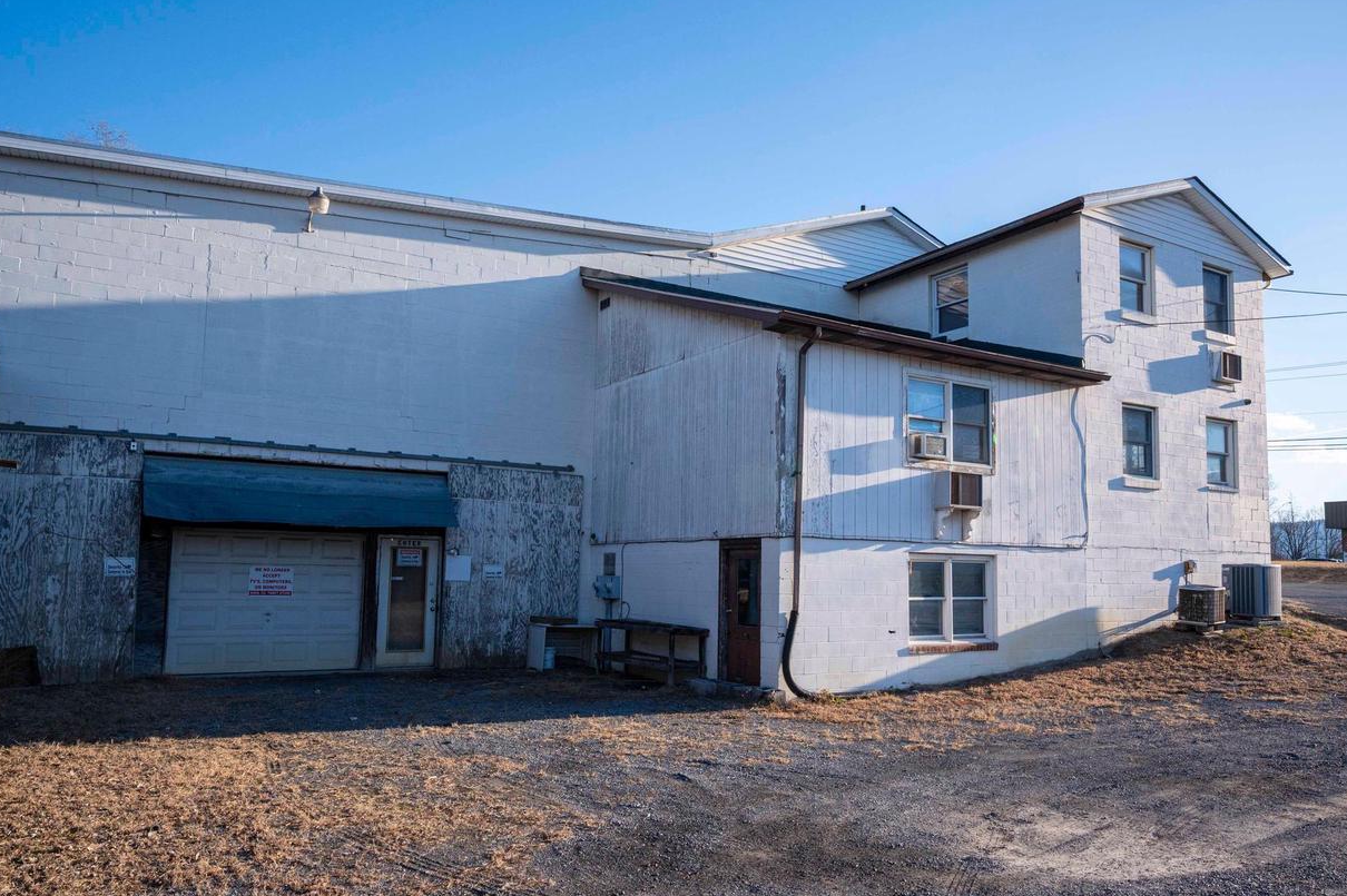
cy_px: 486
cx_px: 705
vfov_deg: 51.2
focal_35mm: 25
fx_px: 935
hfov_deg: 71.5
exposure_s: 1/500
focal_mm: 21
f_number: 13
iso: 1000
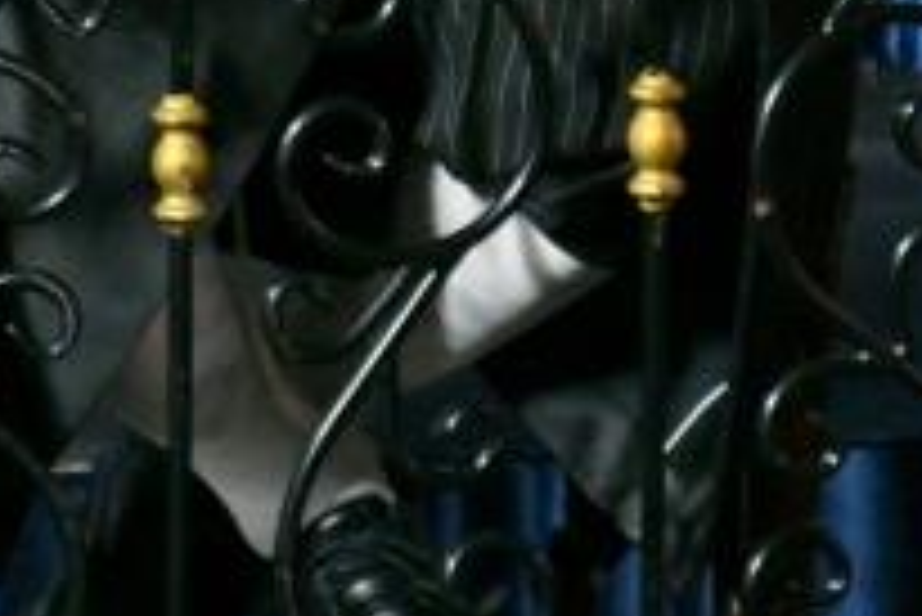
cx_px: 193
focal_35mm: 1500
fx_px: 38443
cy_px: -870
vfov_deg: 0.9
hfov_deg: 1.4
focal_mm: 200
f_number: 2.8
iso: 320
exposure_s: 1/160
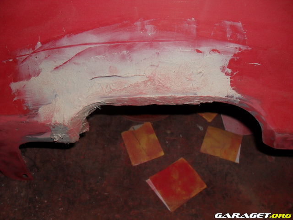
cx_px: 146
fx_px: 296
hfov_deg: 52.6
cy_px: 110
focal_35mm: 35
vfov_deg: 40.7
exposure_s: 1/45
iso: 200
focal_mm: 6.3
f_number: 3.2
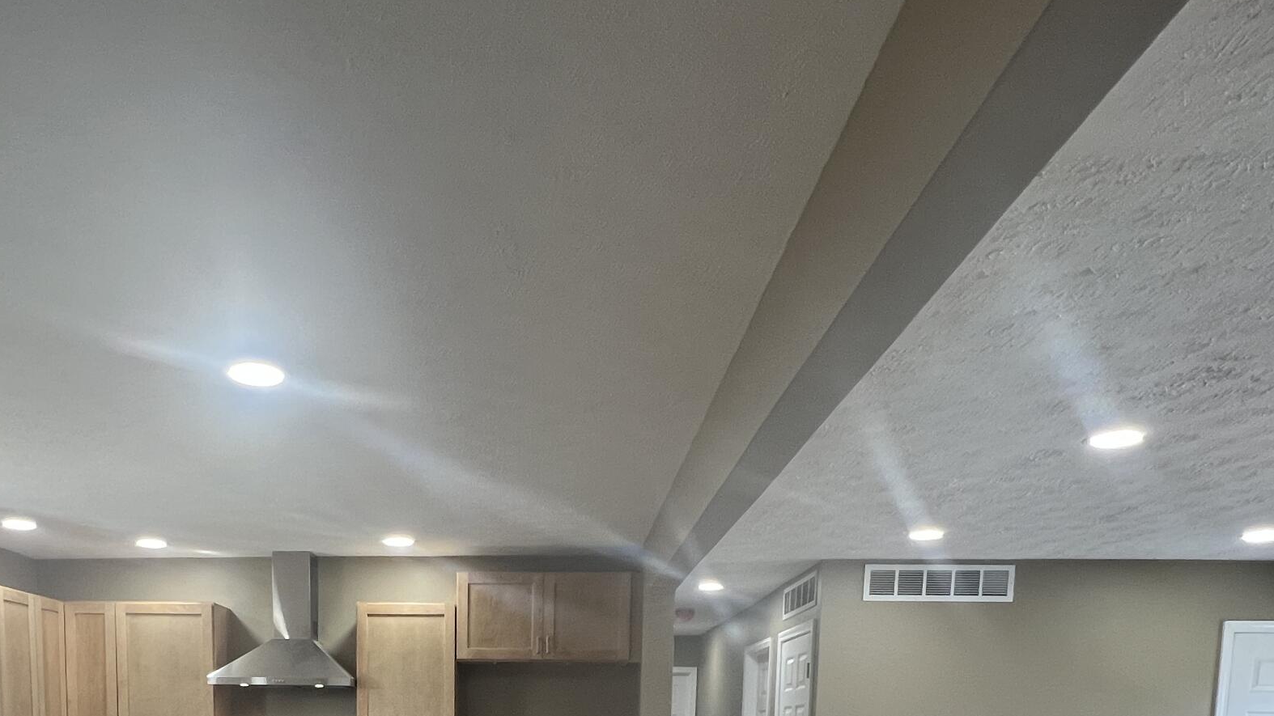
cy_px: 849
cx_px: 495
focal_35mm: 27
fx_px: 912
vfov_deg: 34.7
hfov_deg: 69.0
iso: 250
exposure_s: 1/120
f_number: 1.8
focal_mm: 1.57
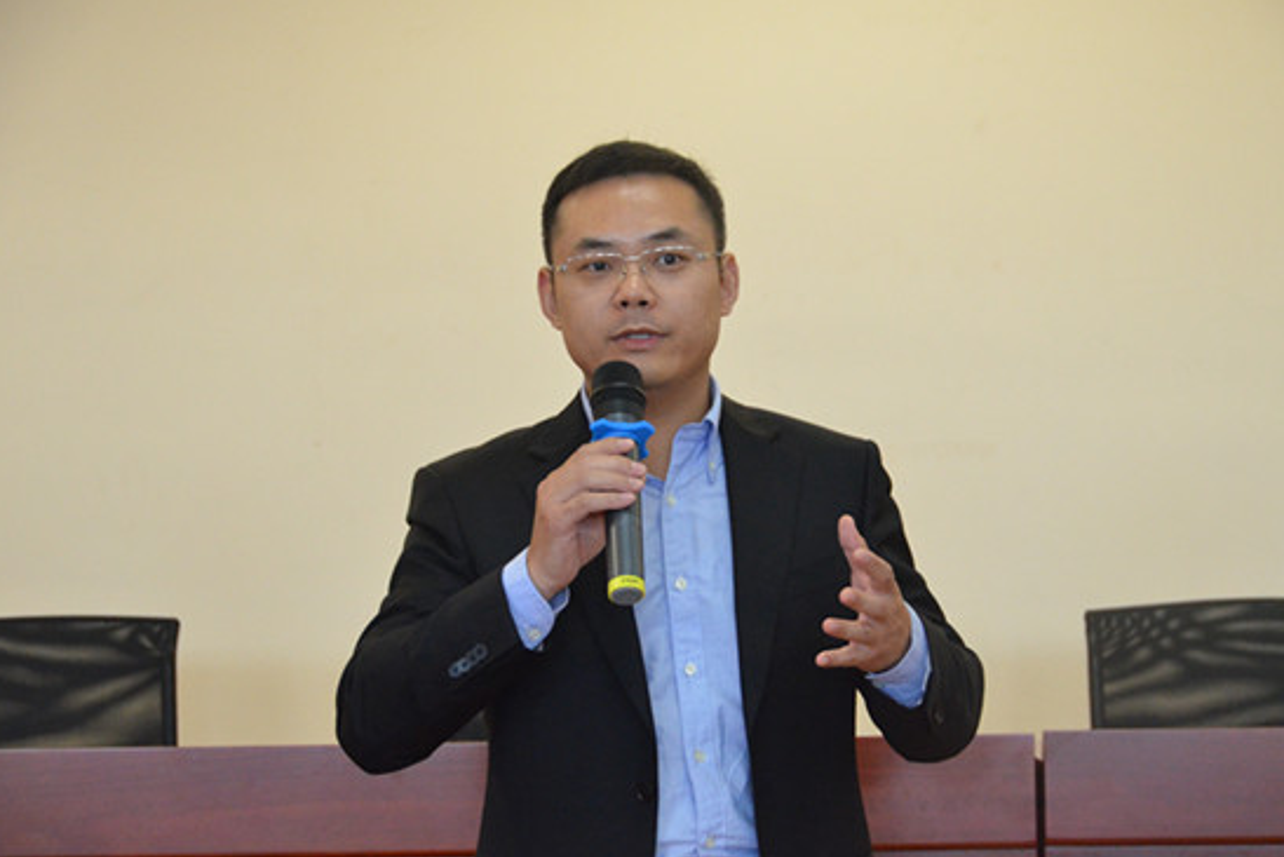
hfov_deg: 19.2
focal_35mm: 107
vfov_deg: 12.9
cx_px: 674
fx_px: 3801
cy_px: 439
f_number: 5.6
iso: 3200
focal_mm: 65
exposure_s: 1/125
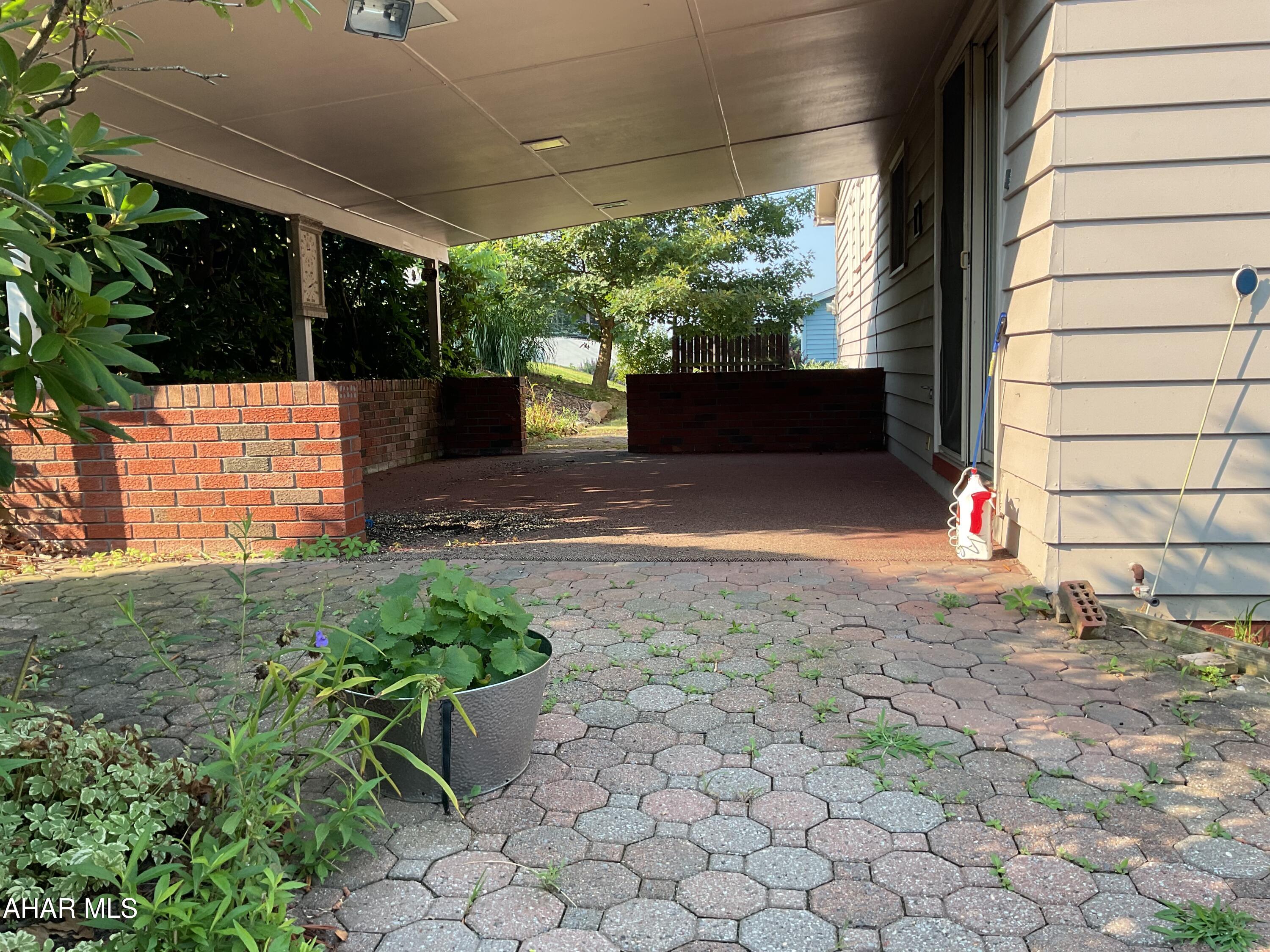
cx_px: 635
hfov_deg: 61.7
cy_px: 476
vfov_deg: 48.2
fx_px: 1064
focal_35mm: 29
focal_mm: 3
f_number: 1.8
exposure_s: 1/243
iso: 16
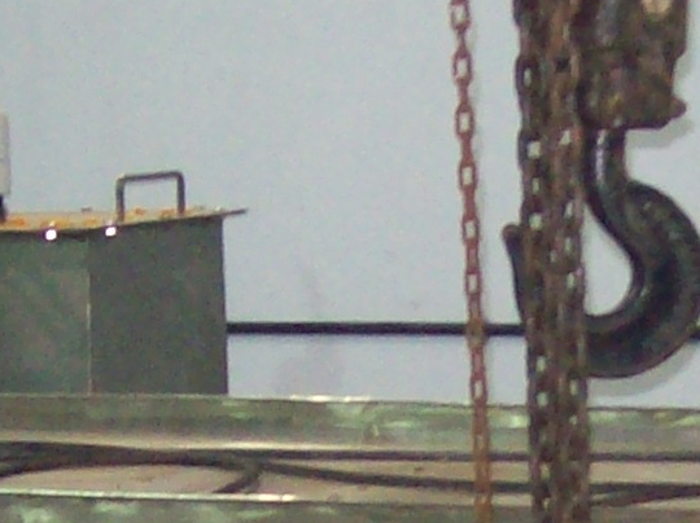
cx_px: 692
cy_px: 778
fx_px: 3839
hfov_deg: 10.3
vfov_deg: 7.7
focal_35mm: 190
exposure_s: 1/64
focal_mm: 6
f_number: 2.7
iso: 200
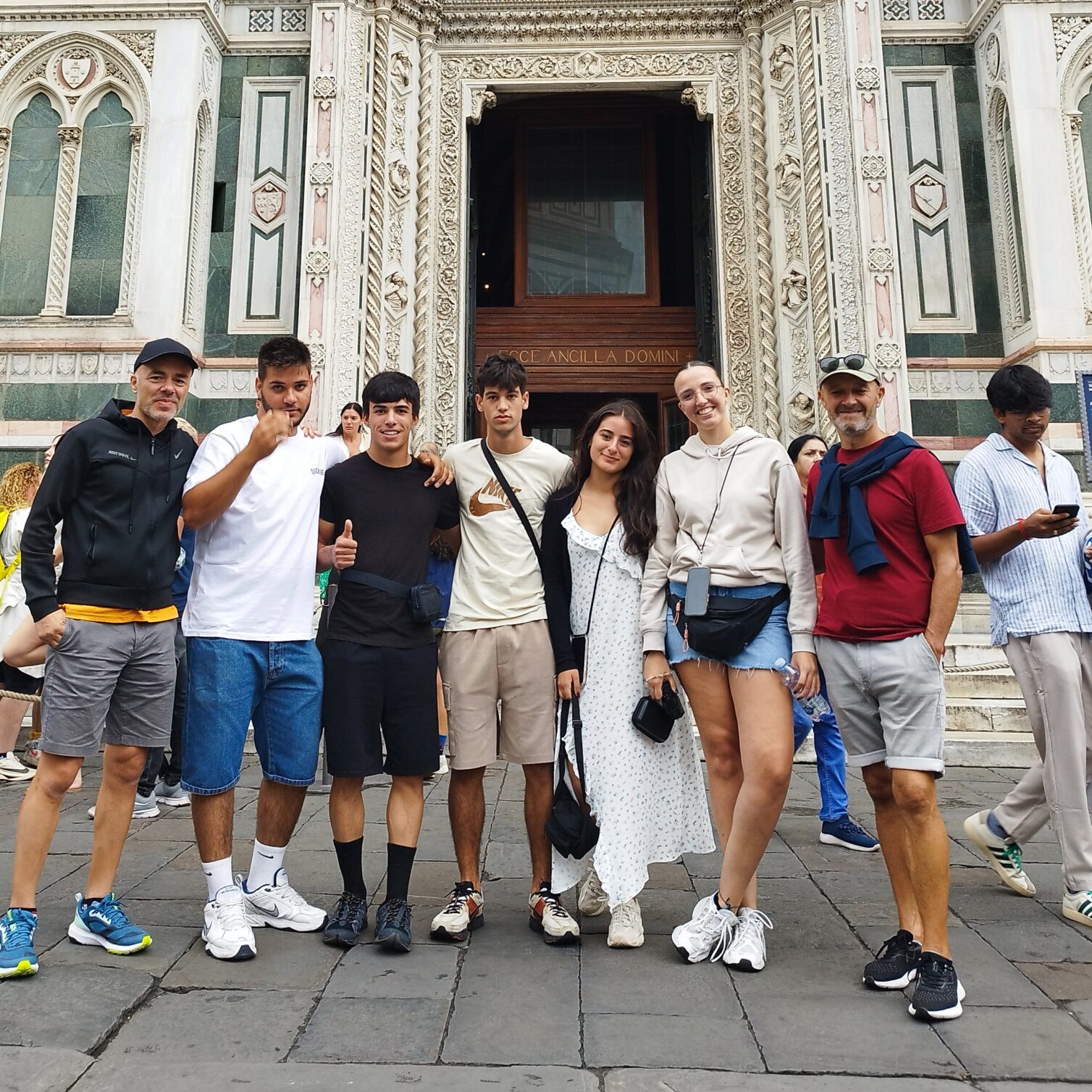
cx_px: 464
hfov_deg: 45.9
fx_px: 1285
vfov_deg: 44.2
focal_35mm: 36
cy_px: 247
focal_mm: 5.89
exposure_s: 1/100
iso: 90
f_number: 1.89
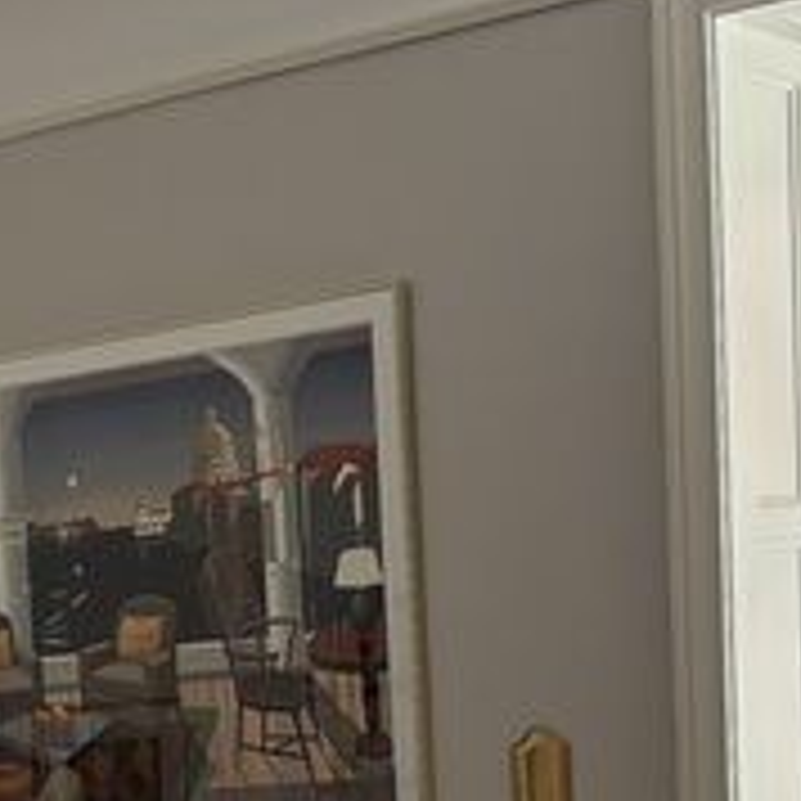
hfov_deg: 12.9
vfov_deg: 12.8
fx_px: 3456
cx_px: -112
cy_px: 1026
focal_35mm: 132
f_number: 1.6
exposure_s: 1/100
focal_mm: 5.96
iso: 80
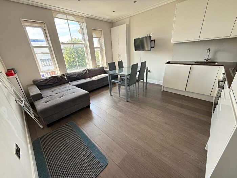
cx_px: 118
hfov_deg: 102.1
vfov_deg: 85.7
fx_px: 96
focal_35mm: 14
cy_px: 89
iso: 125
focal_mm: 2.22
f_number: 2.2
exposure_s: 1/99
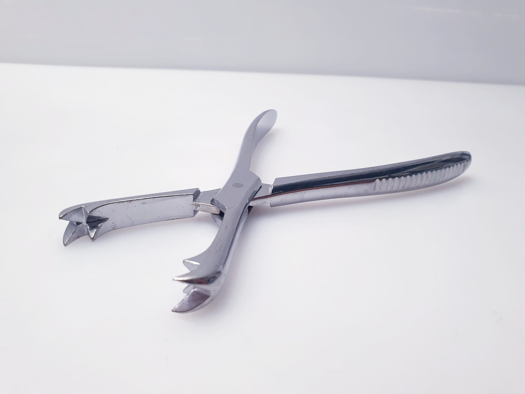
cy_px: 197
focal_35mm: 26
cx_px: 262
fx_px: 394
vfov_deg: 53.1
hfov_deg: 67.3
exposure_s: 1/50
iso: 80
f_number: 2.4
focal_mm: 4.3
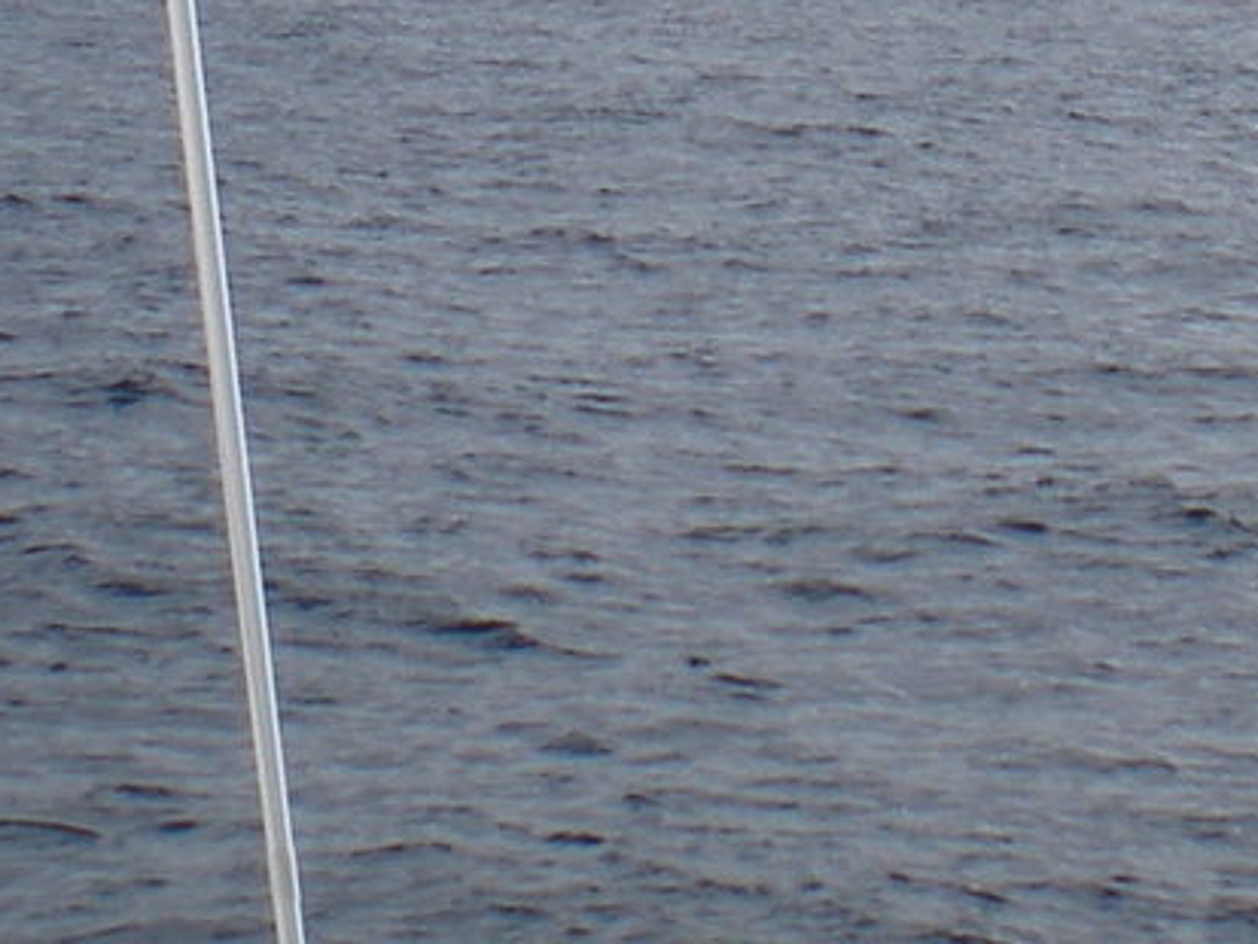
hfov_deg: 11.0
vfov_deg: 8.0
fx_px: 6543
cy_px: -668
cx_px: 899
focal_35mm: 180
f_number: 4.6
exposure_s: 1/758
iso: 64
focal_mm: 6.3
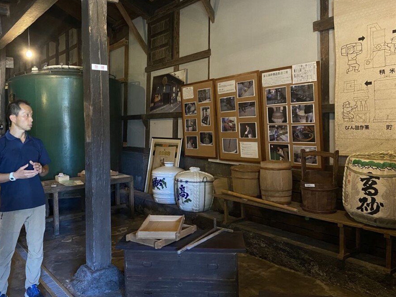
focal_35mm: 30
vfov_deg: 46.8
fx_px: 343
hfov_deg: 59.7
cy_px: 136
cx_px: 168
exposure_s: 1/33
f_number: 1.8
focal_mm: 4.25
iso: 500
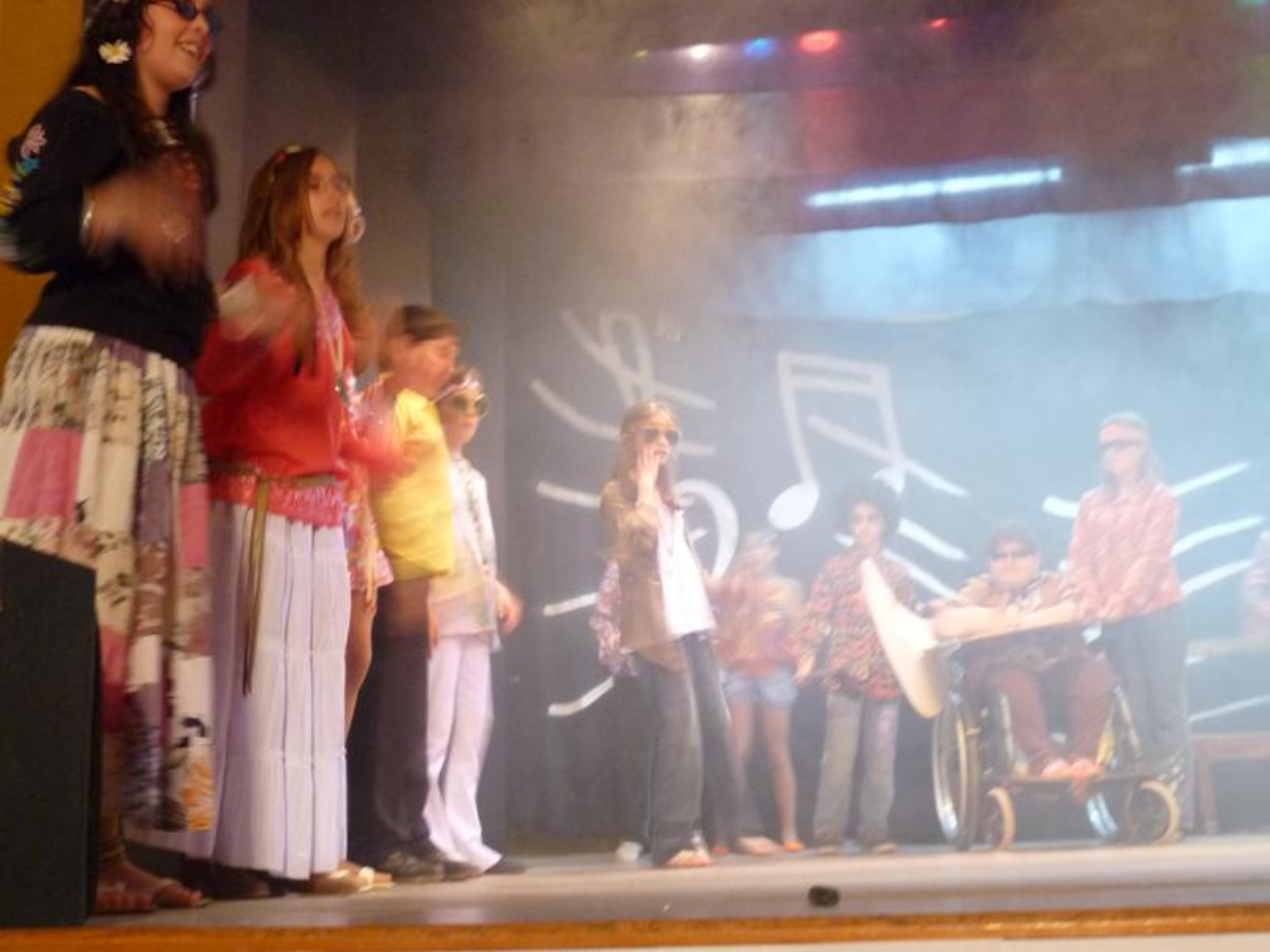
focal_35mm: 43
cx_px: 635
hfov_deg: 43.9
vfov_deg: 33.6
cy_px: 476
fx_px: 1578
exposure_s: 1/10
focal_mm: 5.4
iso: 400
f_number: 3
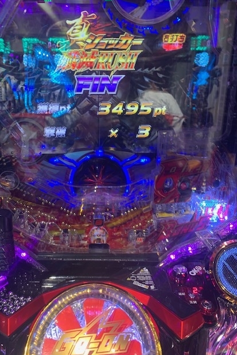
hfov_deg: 46.3
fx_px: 276
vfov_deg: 65.5
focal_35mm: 28
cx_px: 101
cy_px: 172
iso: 100
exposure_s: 1/48
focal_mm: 4.25
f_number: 1.8
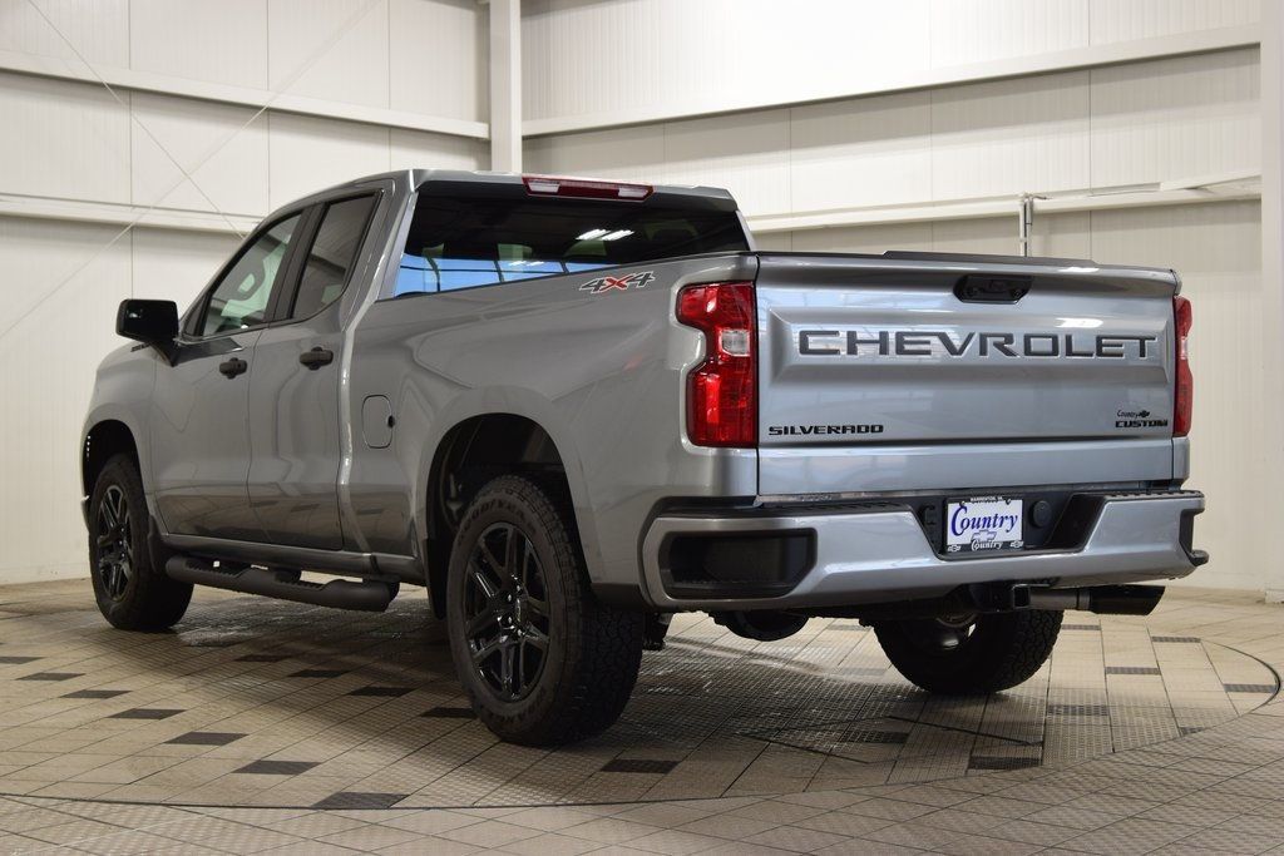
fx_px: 1926
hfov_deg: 36.9
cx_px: 642
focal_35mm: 54
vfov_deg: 25.1
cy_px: 428
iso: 400
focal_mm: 36
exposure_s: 1/15
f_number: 6.3
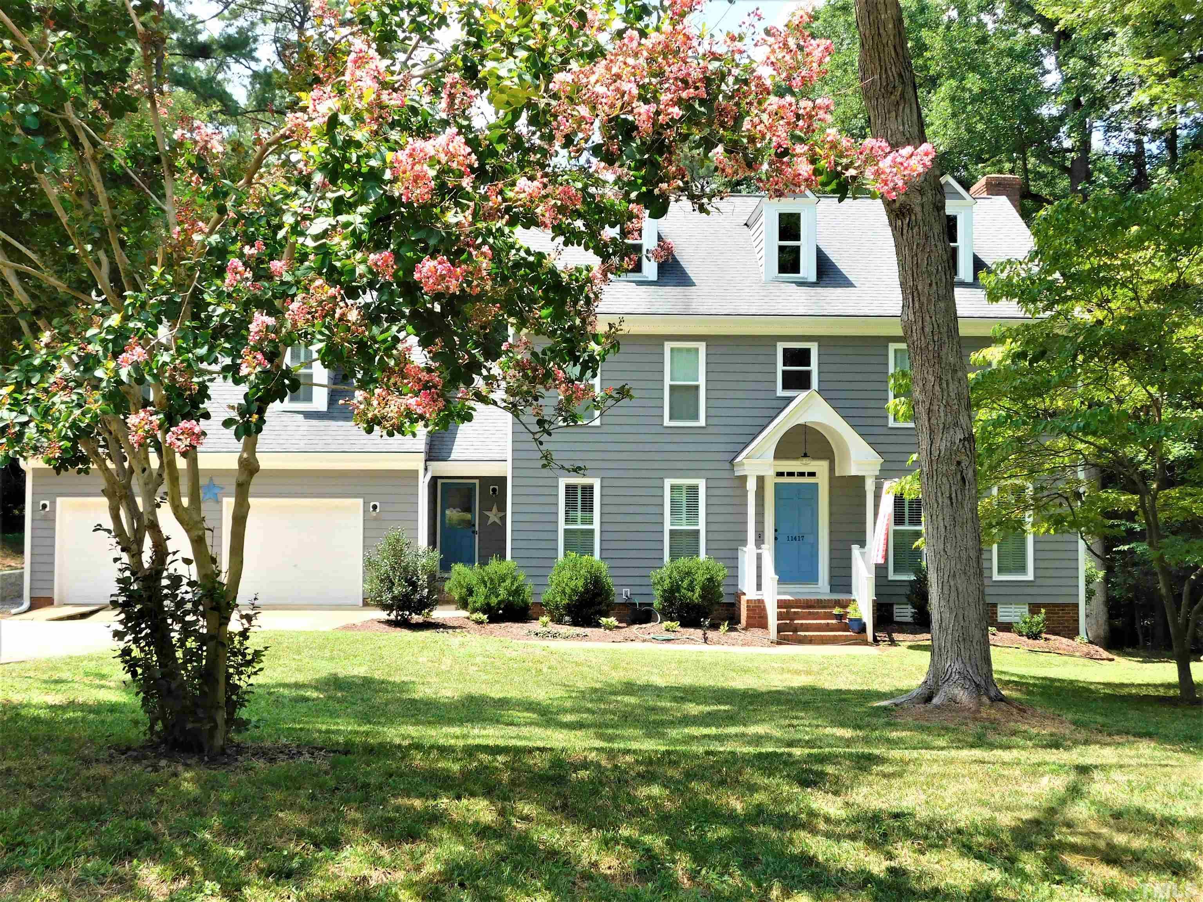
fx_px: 1251
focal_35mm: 36
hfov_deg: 51.4
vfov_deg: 39.7
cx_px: 602
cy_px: 451
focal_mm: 6.3
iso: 125
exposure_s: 1/500
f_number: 3.5
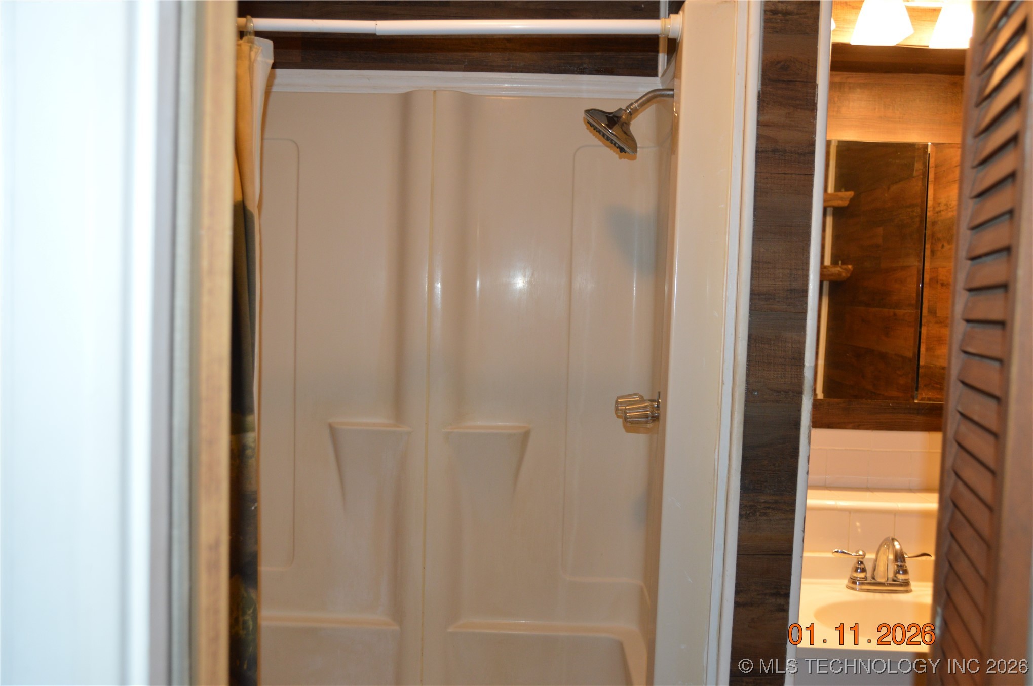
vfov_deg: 39.9
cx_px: 516
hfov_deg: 57.3
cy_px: 343
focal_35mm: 33
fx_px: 946
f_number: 3.8
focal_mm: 22
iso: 560
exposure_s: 1/60
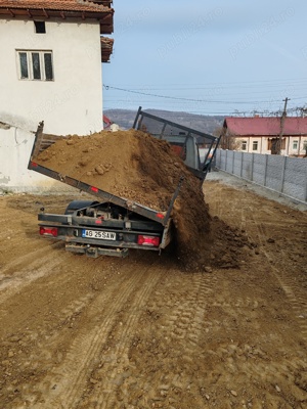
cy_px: 204
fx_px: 319
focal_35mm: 27
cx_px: 154
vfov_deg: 65.3
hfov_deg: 51.4
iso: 50
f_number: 1.9
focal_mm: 6.12
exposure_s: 1/300
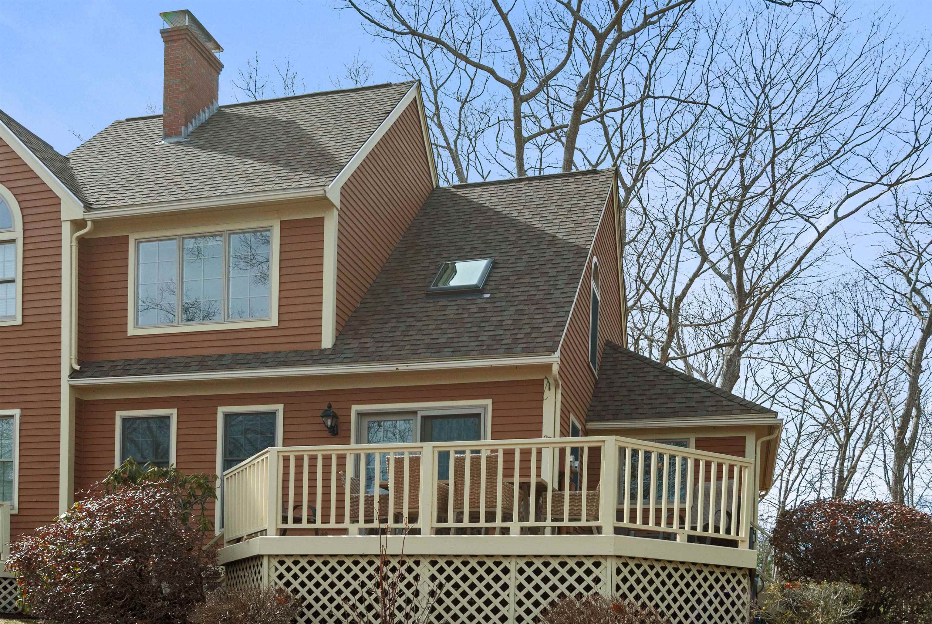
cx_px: 466
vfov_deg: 40.1
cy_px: 312
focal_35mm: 33
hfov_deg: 57.2
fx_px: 855
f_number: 8
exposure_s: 1/320
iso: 200
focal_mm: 22
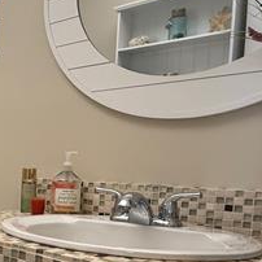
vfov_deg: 34.2
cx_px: -110
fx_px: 420
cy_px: 187
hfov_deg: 26.9
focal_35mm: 49
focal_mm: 2.22
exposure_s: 1/120
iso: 160
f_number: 2.2
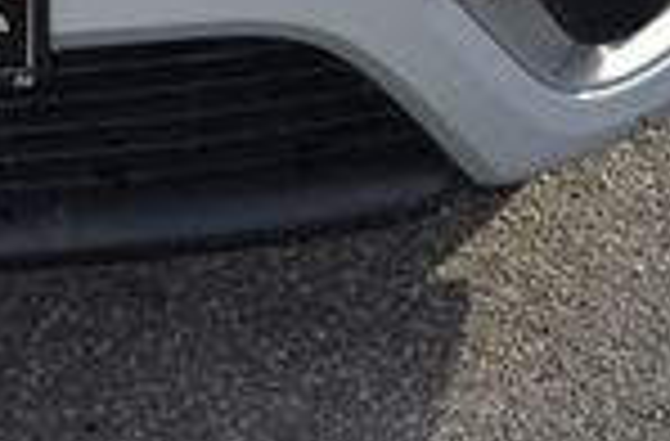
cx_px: -225
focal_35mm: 168
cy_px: -441
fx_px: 3114
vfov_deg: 7.7
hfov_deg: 11.9
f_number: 5.6
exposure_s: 1/200
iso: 100
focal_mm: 26
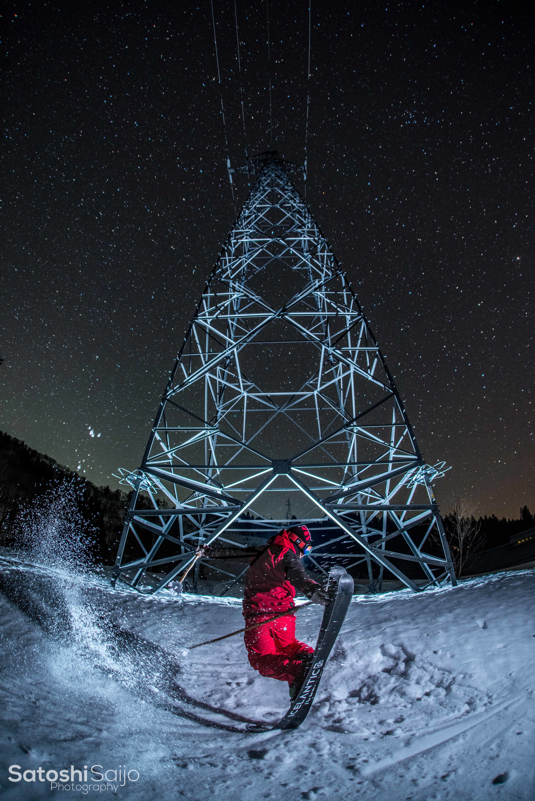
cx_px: 268
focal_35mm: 15
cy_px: 400
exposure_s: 30
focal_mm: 15
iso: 1600
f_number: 3.5
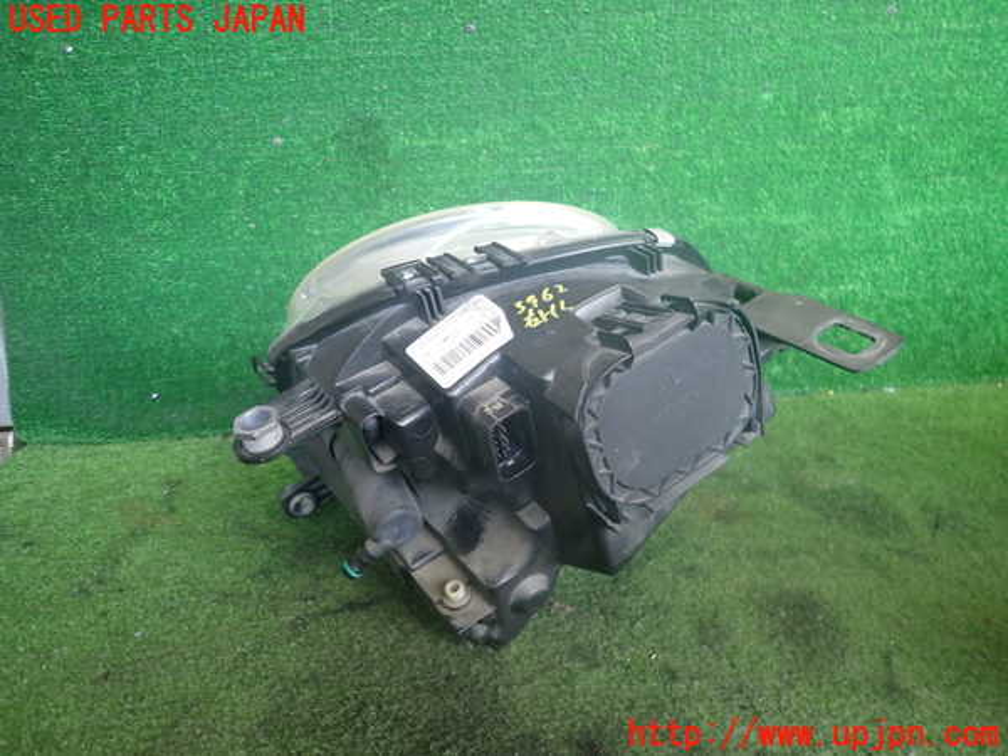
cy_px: 378
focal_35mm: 25
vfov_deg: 54.9
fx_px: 728
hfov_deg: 69.4
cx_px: 504
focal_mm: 4.5
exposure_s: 1/60
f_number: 2
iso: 200
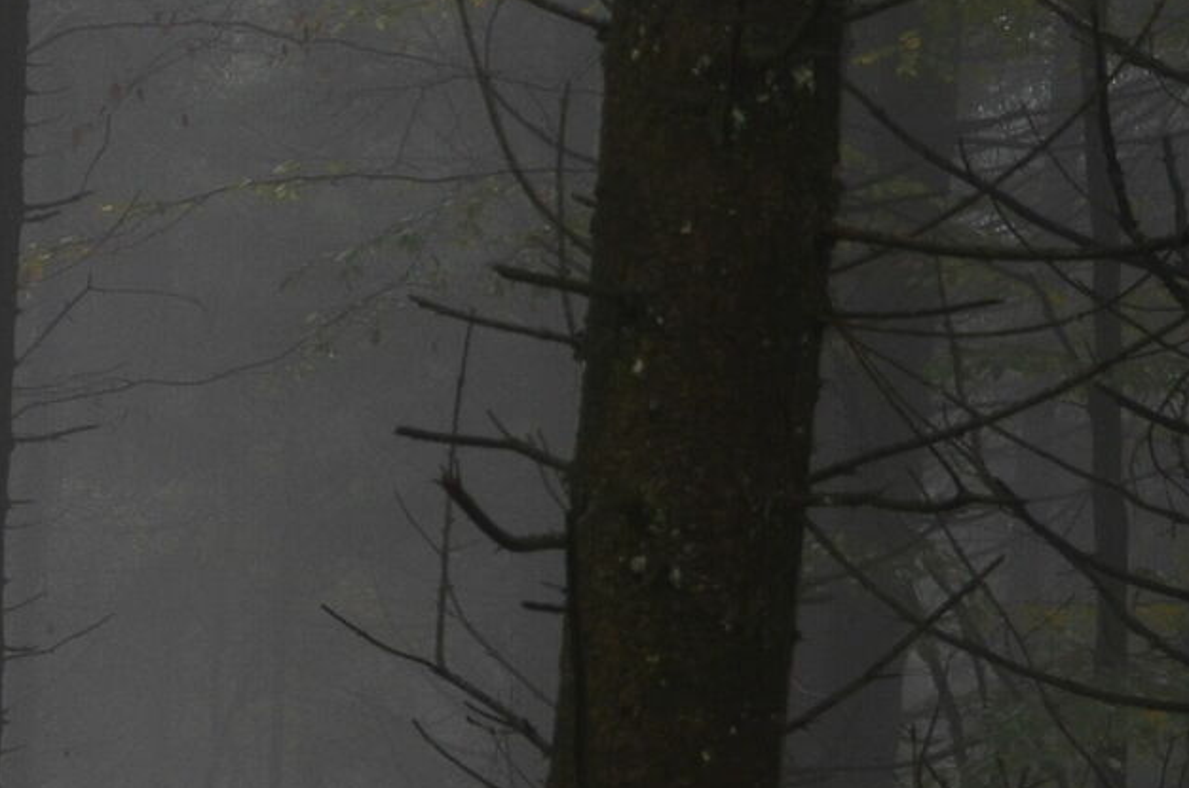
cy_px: 515
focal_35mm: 161
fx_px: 5308
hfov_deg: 11.7
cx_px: -1022
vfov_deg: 8.5
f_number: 6.3
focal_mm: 28
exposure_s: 1/160
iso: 280
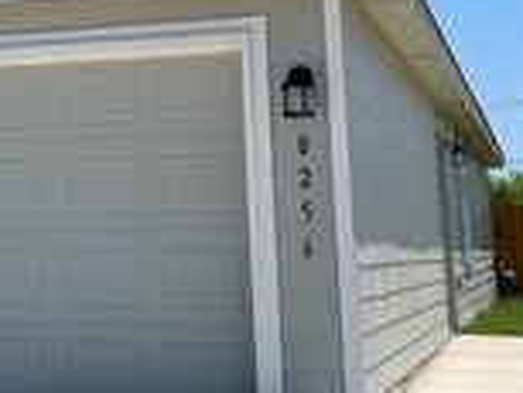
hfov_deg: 22.2
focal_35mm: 85
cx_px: 3
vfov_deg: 17.0
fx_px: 1285
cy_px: -2
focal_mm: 4.2
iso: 32
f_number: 1.6
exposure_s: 1/5556
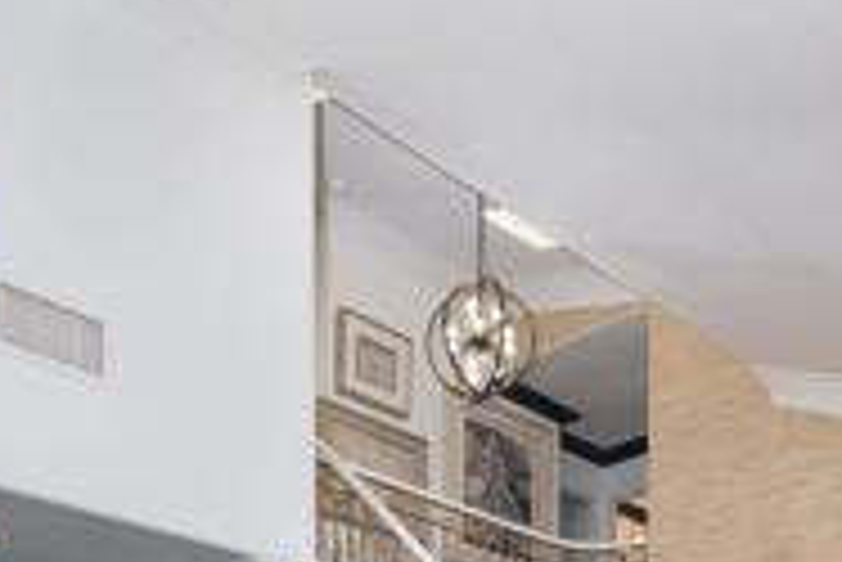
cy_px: 924
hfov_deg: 40.3
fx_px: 1124
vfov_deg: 21.6
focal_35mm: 48
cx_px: 590
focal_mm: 14
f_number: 7.1
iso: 320
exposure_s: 1/125
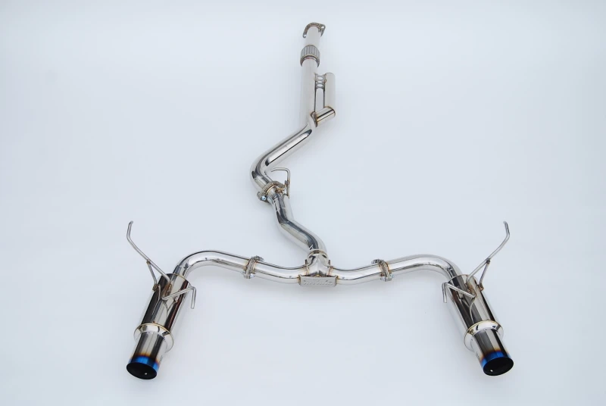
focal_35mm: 57
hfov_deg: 35.0
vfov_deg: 23.9
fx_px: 961
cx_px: 303
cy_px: 203
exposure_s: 1/200
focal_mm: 38
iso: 100
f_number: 5.6
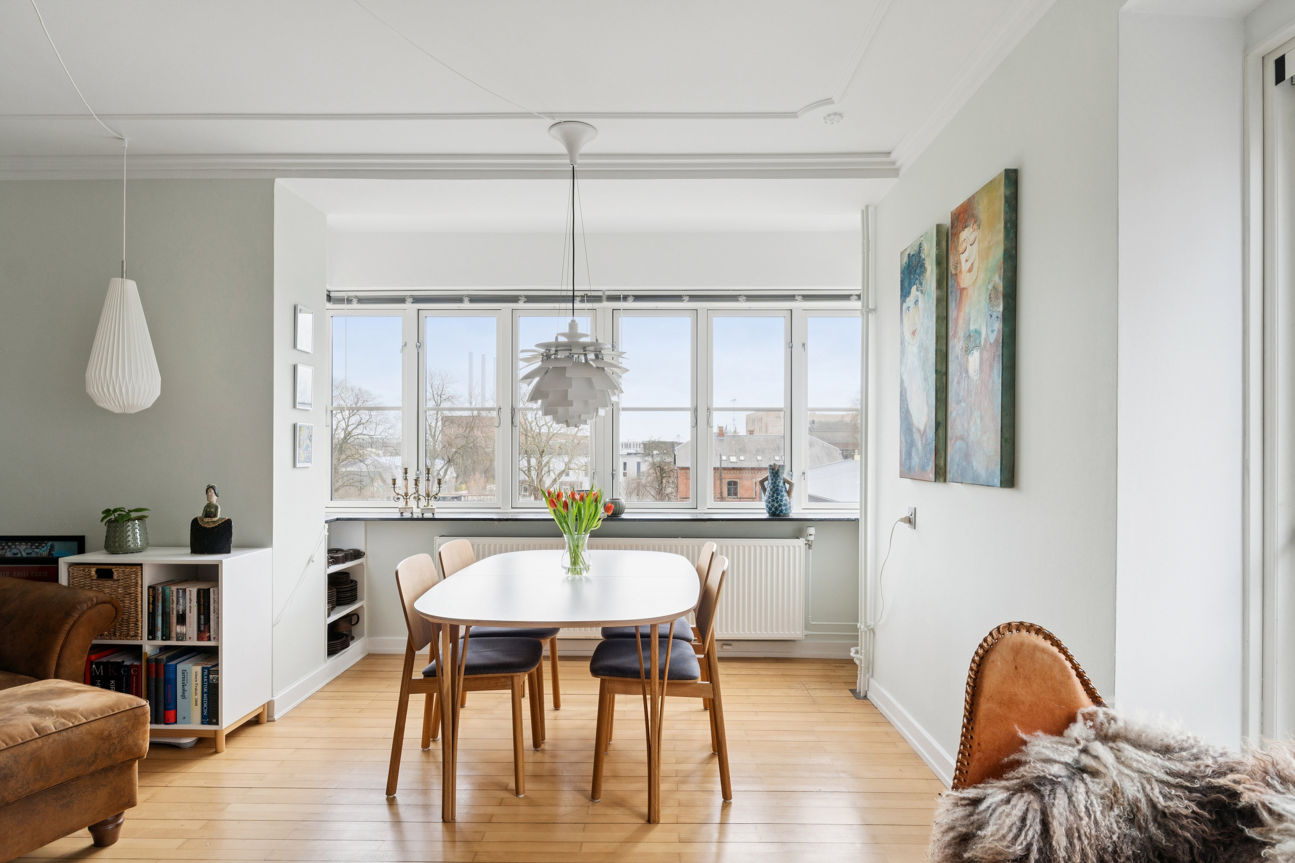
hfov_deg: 86.3
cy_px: 432
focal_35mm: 19
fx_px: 691
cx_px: 648
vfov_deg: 64.0
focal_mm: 12.8
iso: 250
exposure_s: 1/50
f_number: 7.1
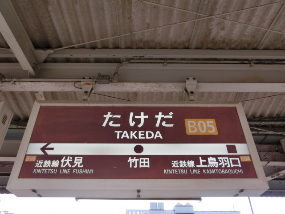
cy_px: 107
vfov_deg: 48.2
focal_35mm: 29
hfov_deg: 61.7
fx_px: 239
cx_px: 142
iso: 125
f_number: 3.7
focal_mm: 5.2
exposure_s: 1/125
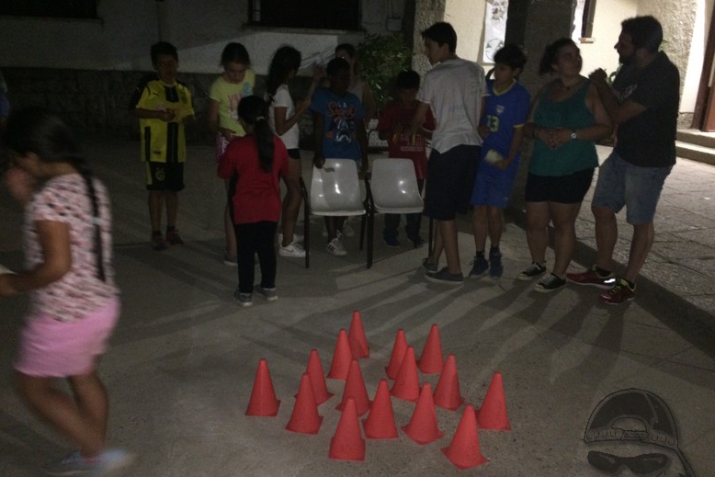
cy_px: 252
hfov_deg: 60.3
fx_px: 616
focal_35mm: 31
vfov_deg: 42.3
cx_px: 356
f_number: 2.2
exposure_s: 1/17
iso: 320
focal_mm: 4.15
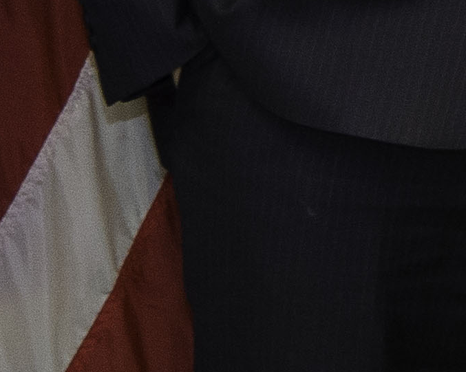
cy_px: -774
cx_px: 1512
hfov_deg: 3.4
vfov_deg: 2.8
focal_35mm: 551
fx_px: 7596
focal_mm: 66
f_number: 4
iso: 1600
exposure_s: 1/80
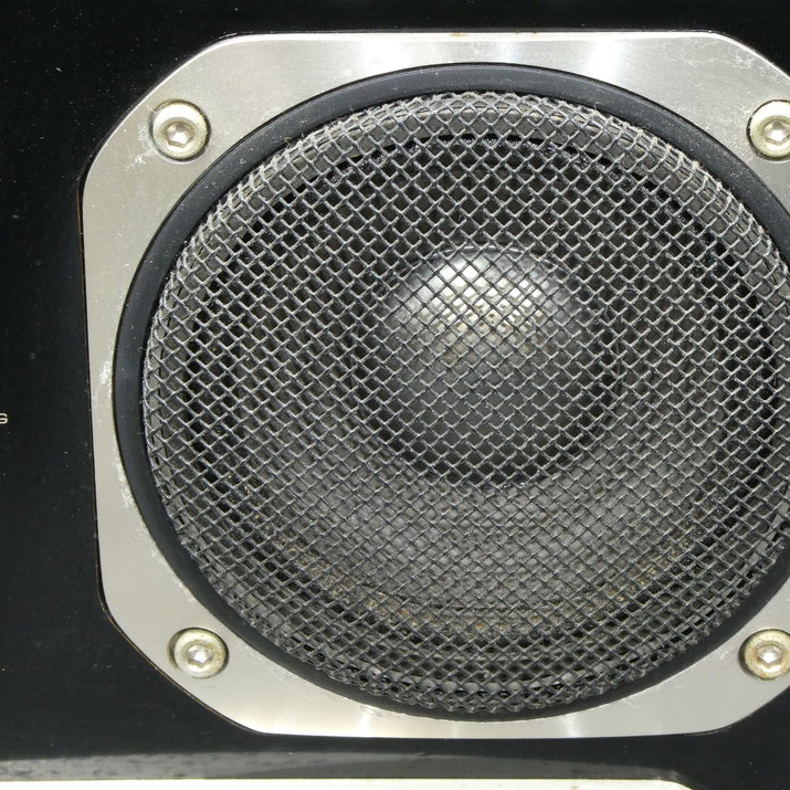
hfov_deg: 9.2
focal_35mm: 190
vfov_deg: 9.2
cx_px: 420
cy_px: 397
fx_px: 4906
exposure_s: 1/2.5
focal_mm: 28.7
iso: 400
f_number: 5.5
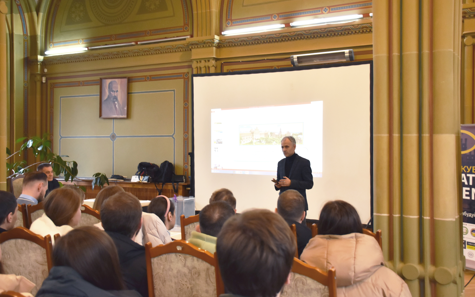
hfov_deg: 49.3
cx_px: 237
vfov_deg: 32.0
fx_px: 518
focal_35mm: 40
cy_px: 140
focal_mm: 26
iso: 720
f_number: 4
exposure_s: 1/60
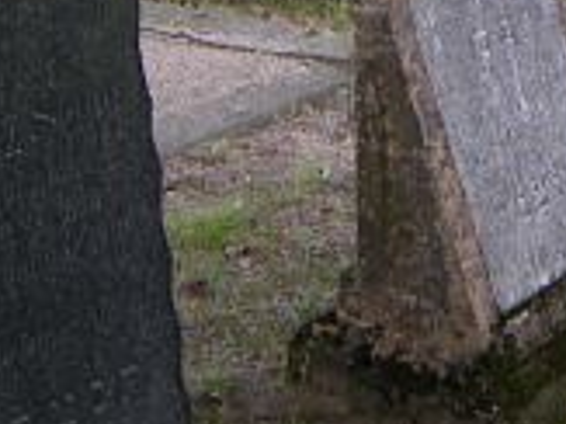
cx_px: 542
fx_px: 2712
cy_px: -327
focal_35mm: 166
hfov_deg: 11.8
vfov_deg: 8.6
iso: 68
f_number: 3.5
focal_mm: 7.5
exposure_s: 1/55.7
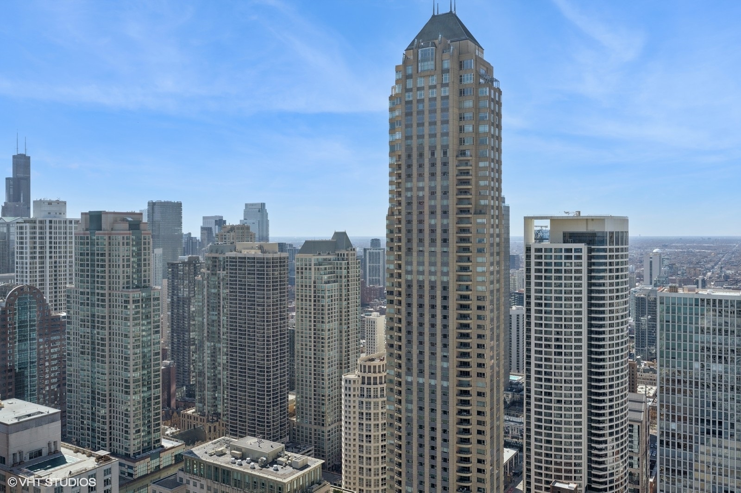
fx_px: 617
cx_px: 370
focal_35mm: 30
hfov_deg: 61.9
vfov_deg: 43.6
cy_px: 246
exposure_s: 1/800
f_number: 8
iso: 320
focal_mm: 30
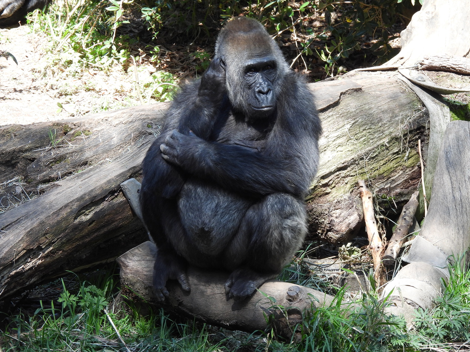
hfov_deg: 6.1
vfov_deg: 4.6
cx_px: 237
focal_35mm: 324
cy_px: 174
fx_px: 4399
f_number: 5
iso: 180
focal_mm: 57.1
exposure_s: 1/125
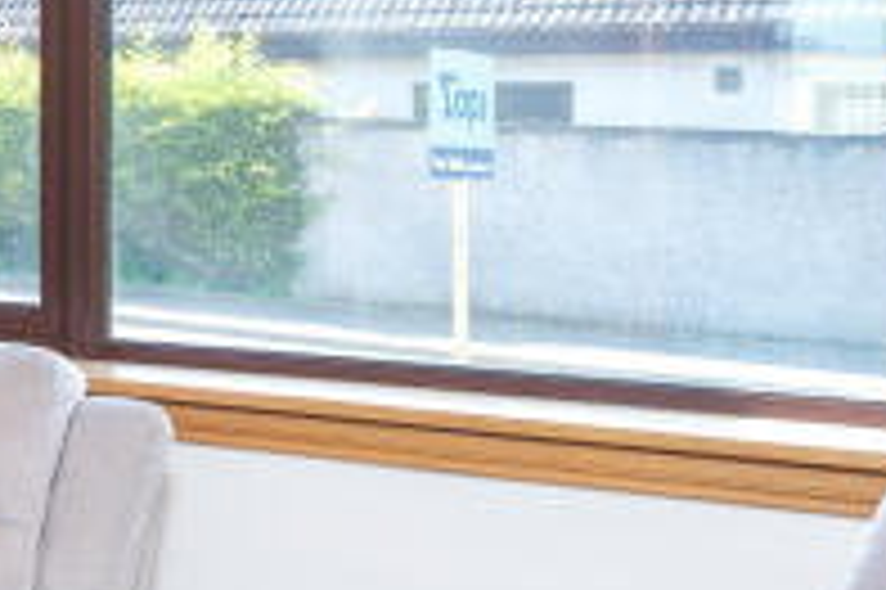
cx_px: -630
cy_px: 214
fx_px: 1918
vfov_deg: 17.4
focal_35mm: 78
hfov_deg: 20.1
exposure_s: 1/50
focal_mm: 10
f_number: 6.4
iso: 400
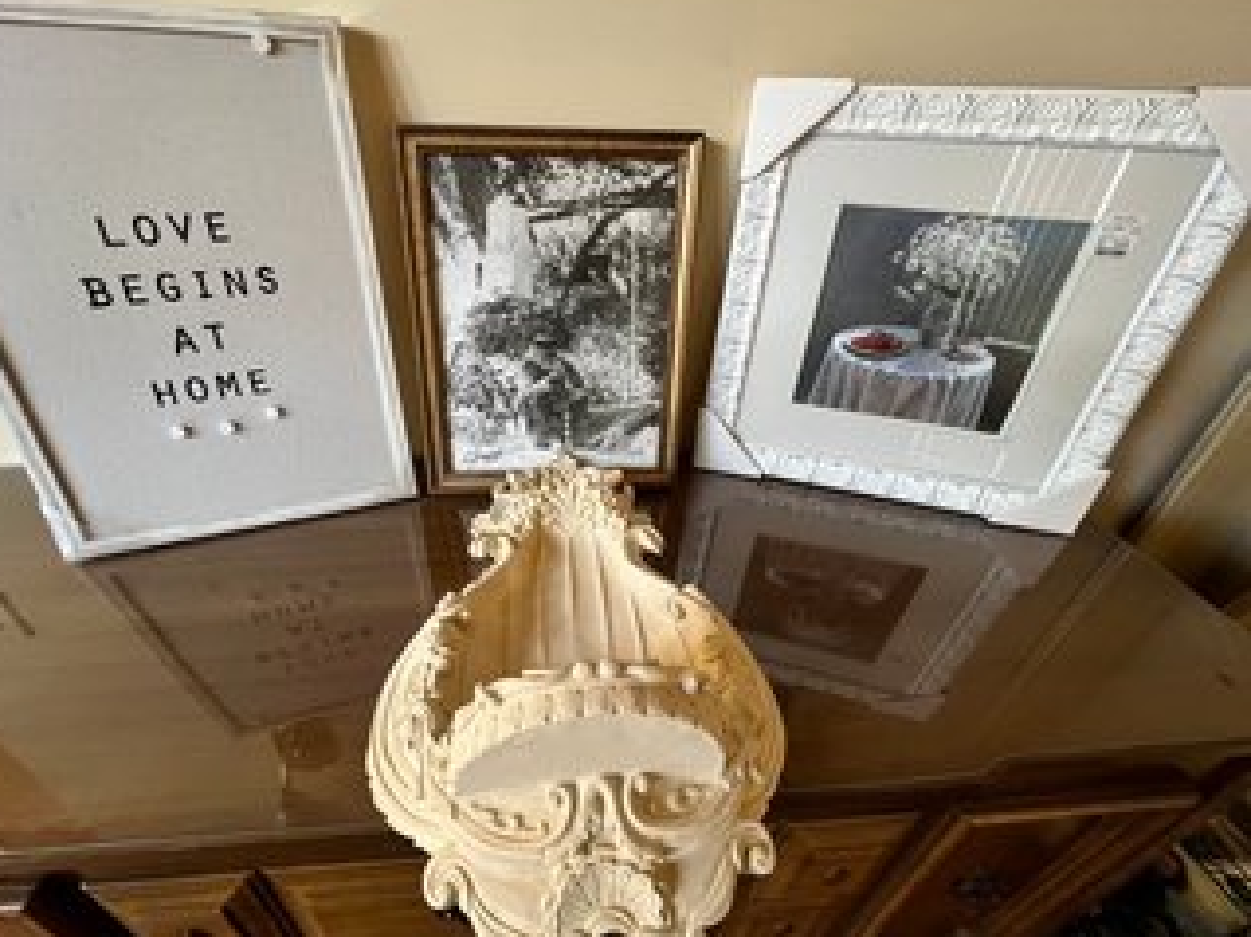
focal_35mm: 14
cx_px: 582
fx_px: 506
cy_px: 445
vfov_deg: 85.6
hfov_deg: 101.9
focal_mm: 1.57
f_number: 1.8
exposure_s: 1/60
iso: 400
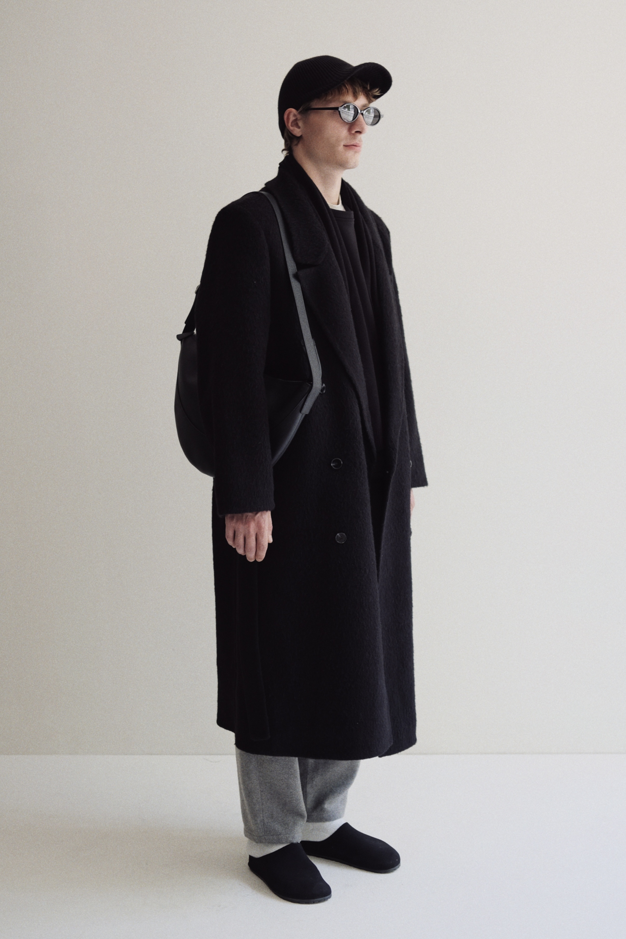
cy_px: 470
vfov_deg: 37.5
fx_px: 1382
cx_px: 313
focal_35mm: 53
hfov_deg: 25.5
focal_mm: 35
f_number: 2
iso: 320
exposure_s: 1/85
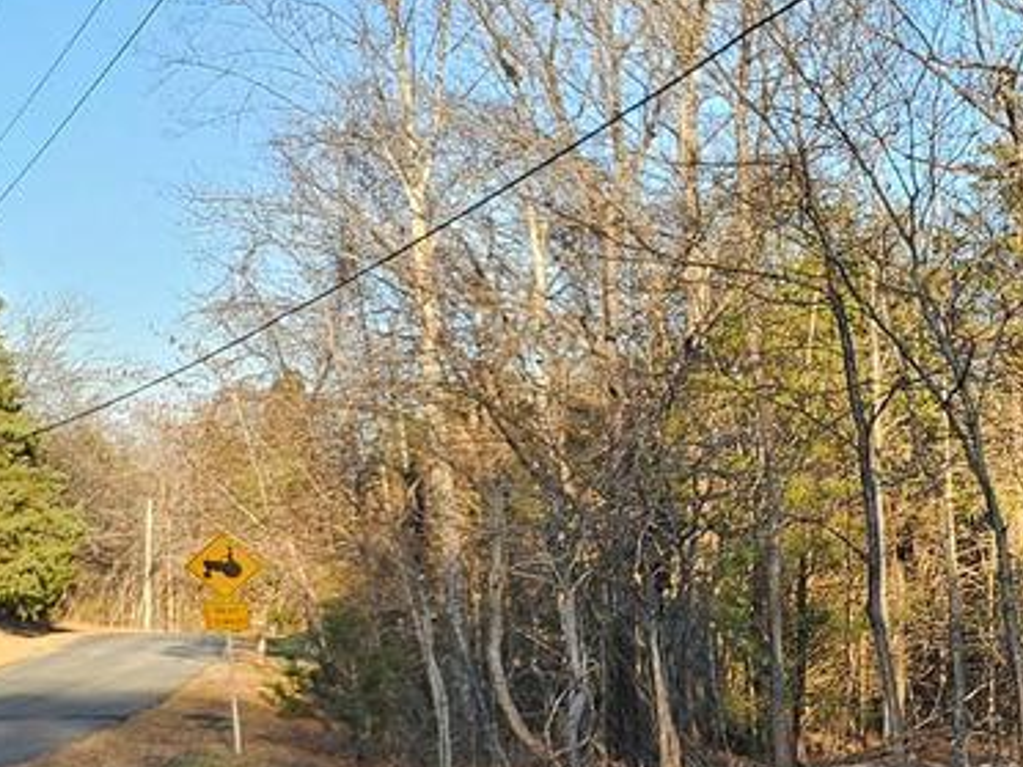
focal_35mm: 89
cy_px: 830
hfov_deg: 18.0
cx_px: 1788
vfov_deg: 16.1
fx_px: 2630
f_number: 1.8
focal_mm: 5.4
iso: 25
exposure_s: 1/233
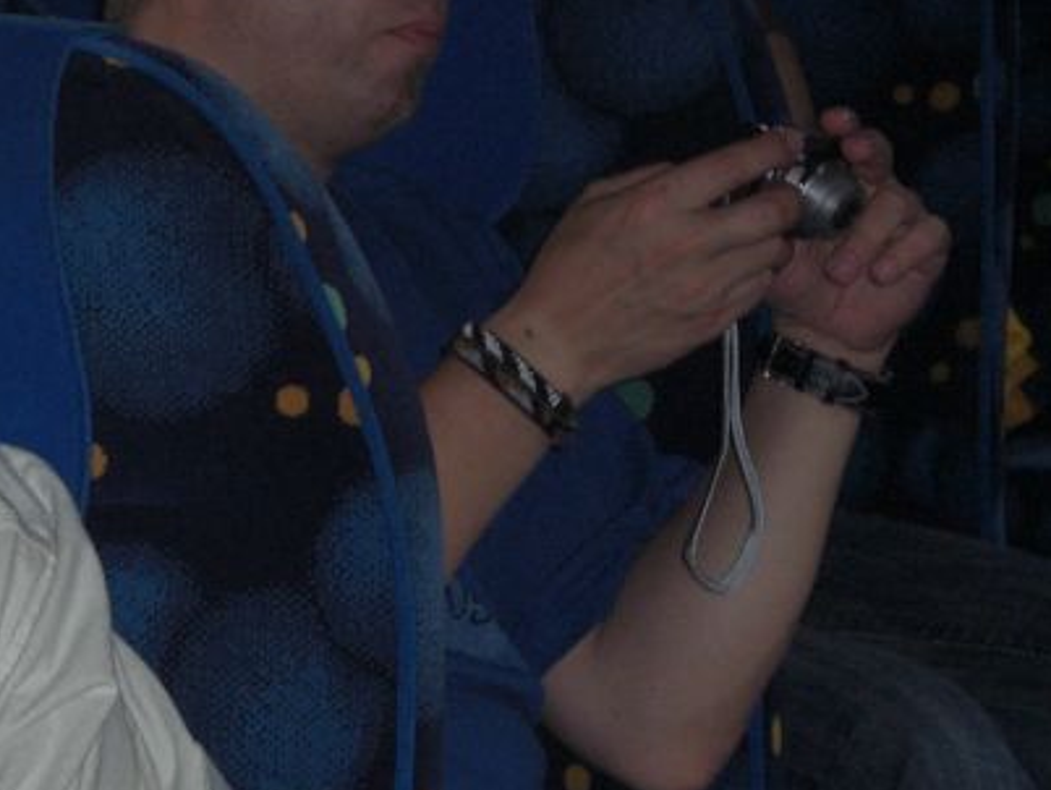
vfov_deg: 9.0
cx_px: 227
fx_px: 5013
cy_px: 256
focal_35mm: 165
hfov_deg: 11.9
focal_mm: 14.49
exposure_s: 1/60
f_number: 5
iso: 200
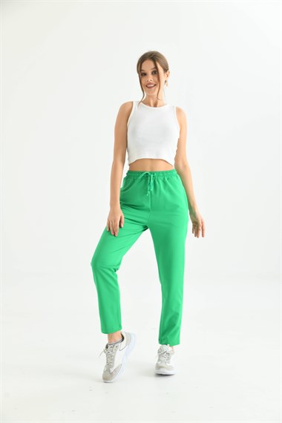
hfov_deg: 26.0
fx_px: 611
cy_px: 212
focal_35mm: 52
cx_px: 141
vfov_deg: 38.2
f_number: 5.6
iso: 160
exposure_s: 1/125
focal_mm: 52
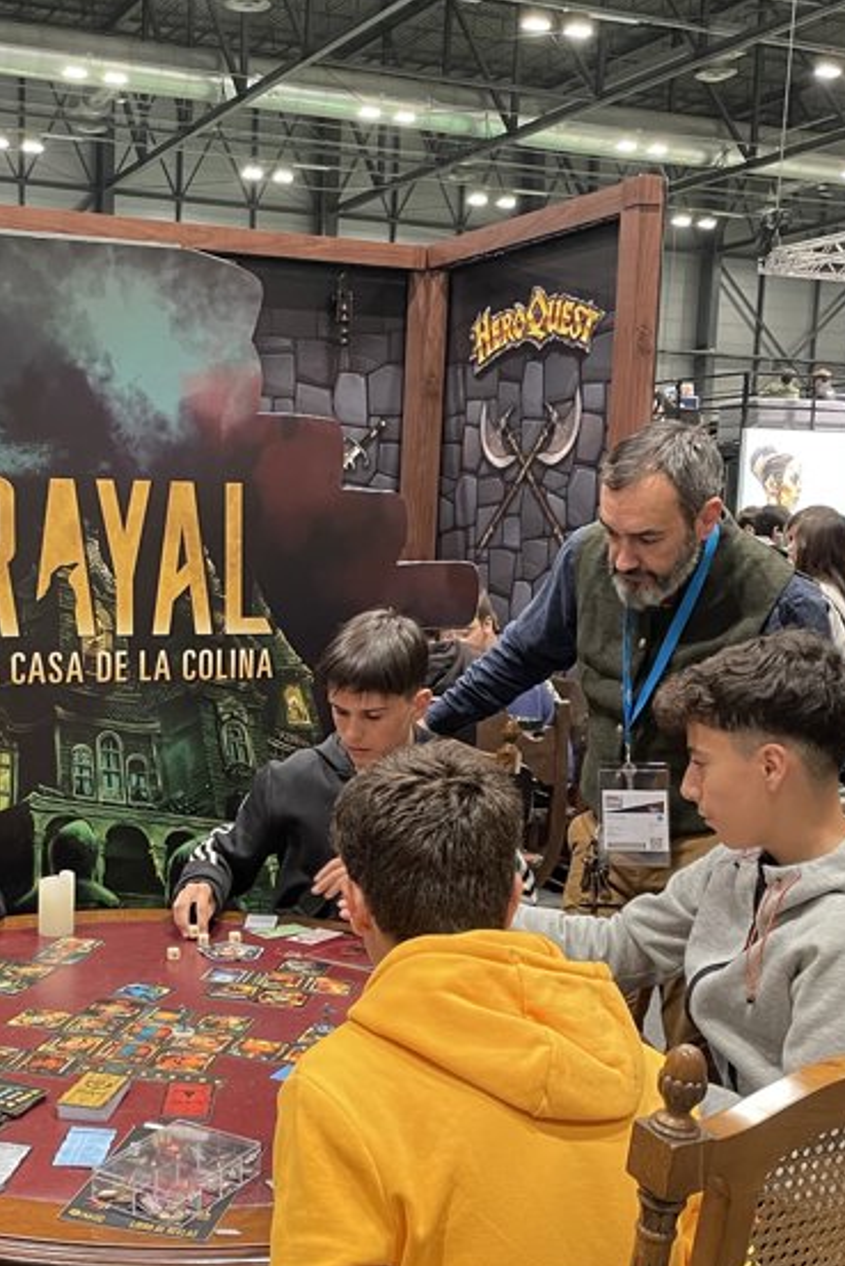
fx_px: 1583
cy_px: 735
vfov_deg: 43.5
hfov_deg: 29.5
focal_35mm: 45
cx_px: 236
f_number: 1.6
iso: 320
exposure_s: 1/50
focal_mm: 4.2
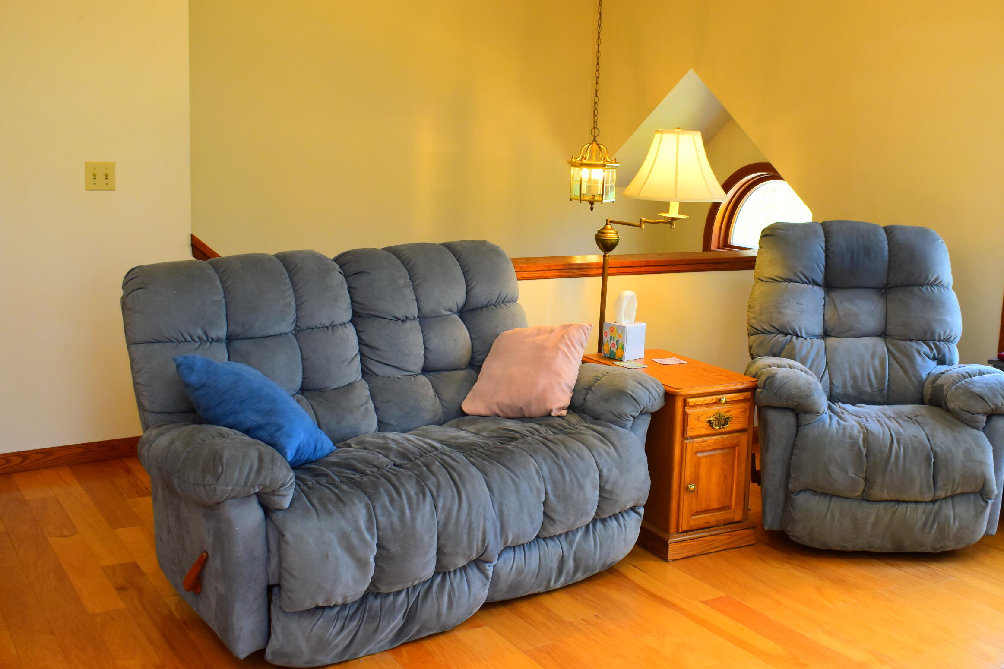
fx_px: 1133
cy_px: 335
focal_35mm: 41
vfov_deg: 32.9
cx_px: 577
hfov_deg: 47.6
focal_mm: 21
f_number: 5
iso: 400
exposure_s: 1/100
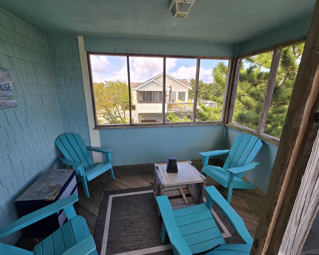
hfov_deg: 100.7
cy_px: 131
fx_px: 132
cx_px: 157
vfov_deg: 88.0
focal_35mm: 14
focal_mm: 2.2
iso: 50
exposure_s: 1/286
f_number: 2.2
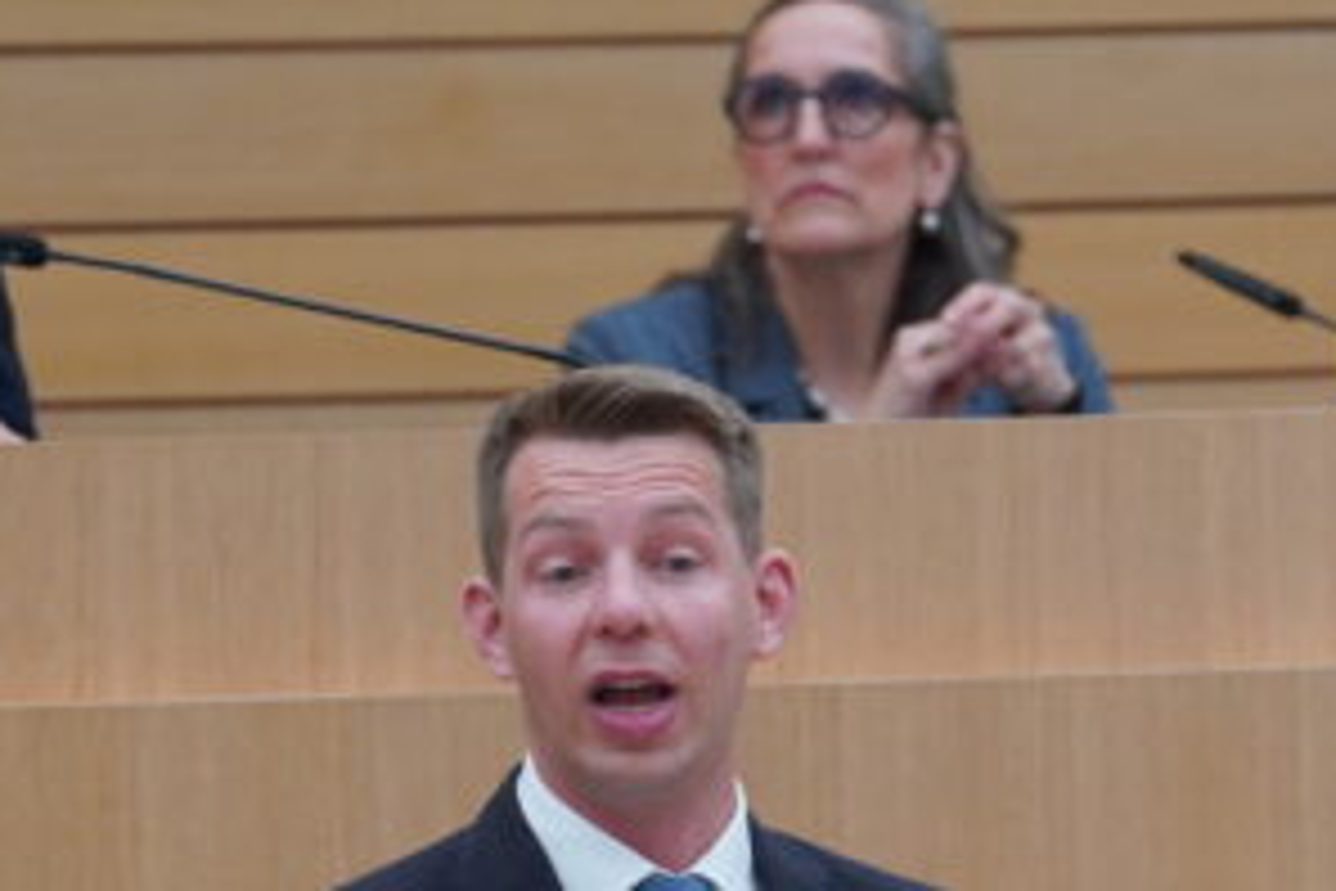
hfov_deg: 3.4
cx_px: 639
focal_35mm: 615
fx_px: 22822
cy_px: 1143
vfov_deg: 2.2
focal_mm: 238
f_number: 5.6
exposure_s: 1/250
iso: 2000
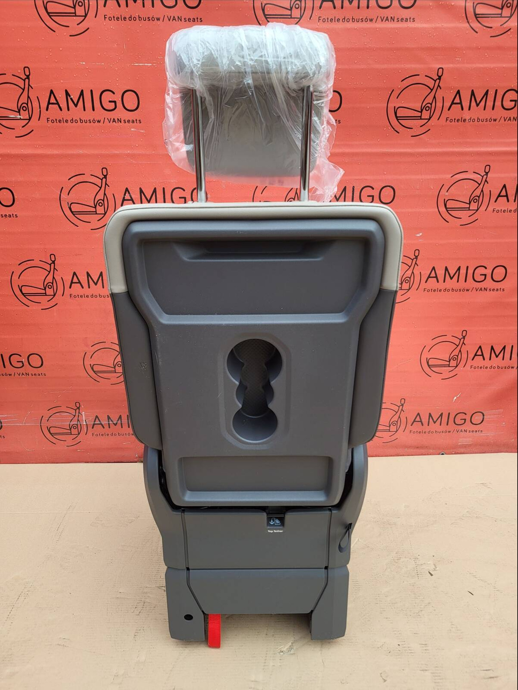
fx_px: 519
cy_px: 345
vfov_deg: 67.3
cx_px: 259
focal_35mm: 26
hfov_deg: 53.1
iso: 40
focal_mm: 5.4
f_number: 1.8
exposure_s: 1/112
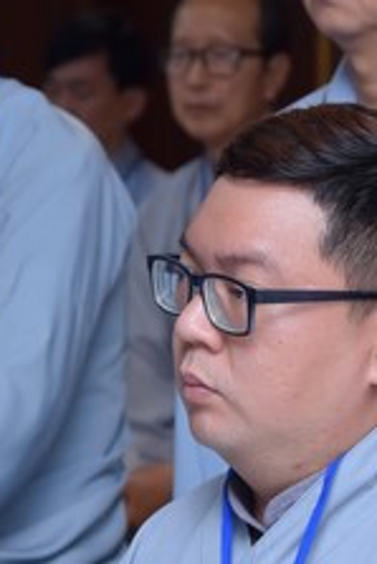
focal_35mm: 219
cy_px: 539
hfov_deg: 6.3
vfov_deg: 9.3
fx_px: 3435
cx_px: 238
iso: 500
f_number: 5.6
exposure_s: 1/160
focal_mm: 75
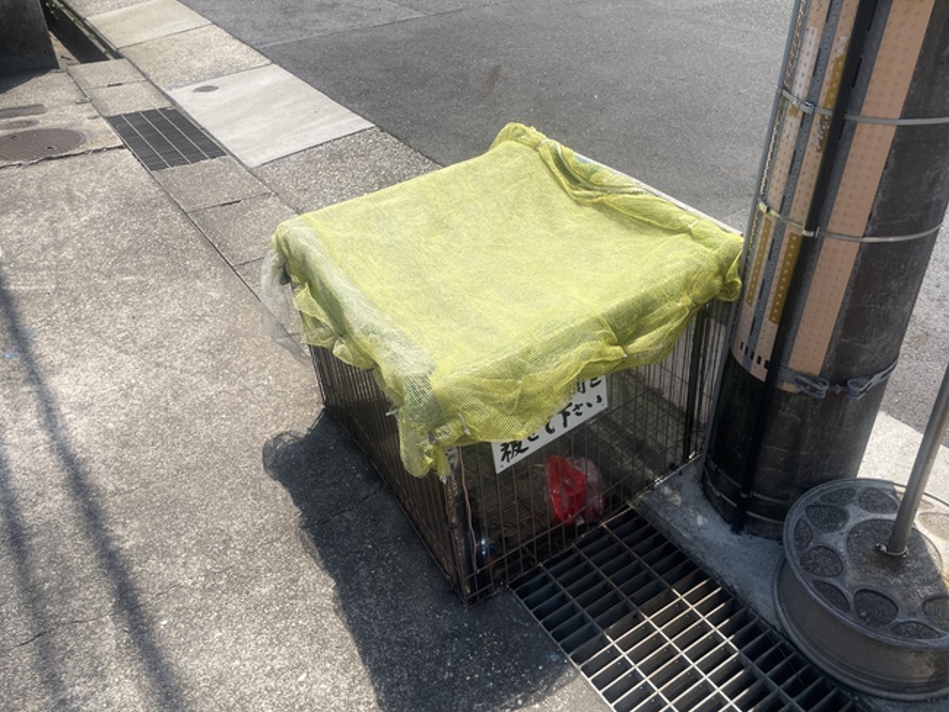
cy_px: 348
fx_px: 768
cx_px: 510
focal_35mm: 28
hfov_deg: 63.3
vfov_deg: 49.8
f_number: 1.6
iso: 32
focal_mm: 4.2
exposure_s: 1/3509
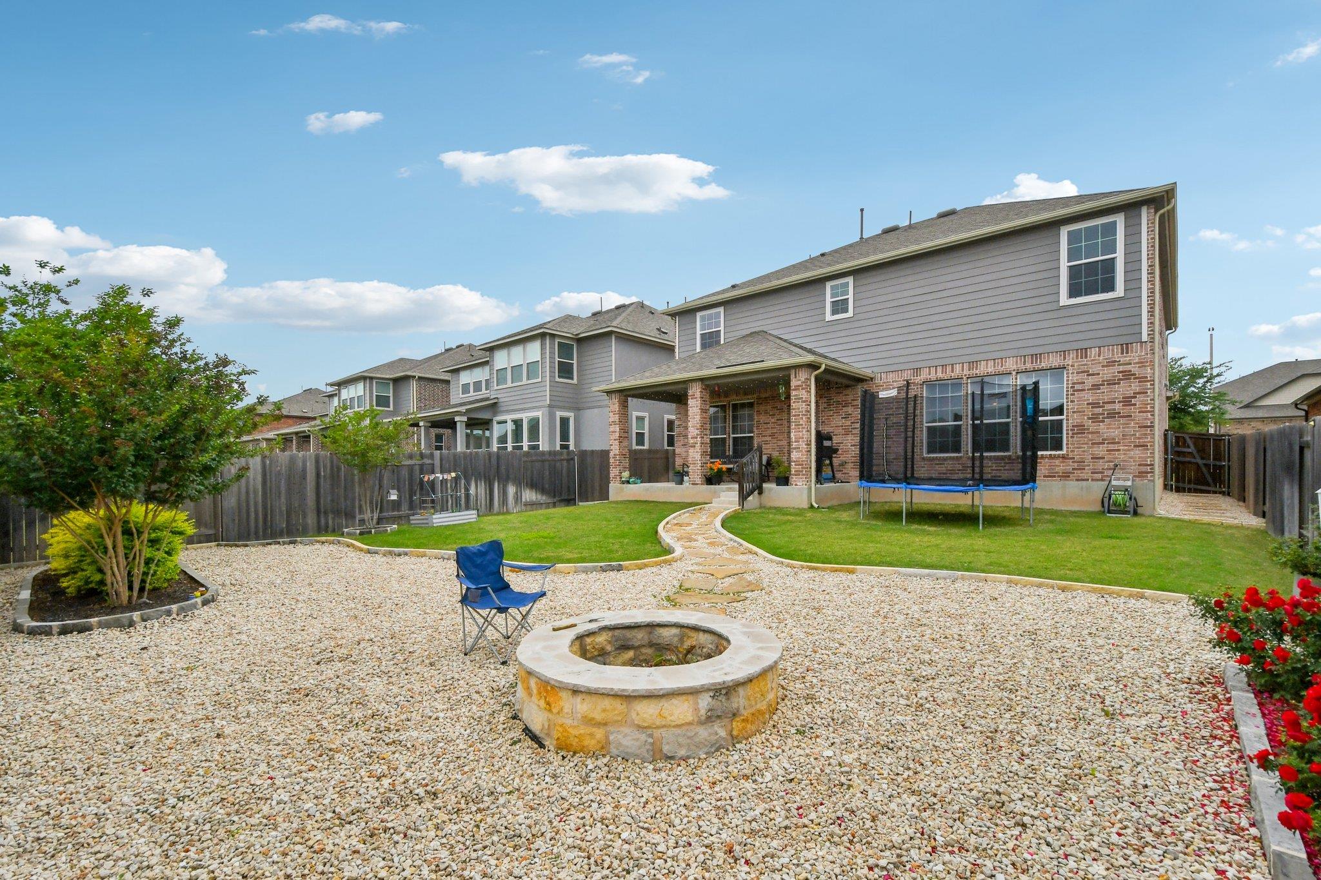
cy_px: 440
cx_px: 660
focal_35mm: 15
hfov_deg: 100.4
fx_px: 550
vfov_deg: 77.3
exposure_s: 1/800
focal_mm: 10
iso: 400
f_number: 8
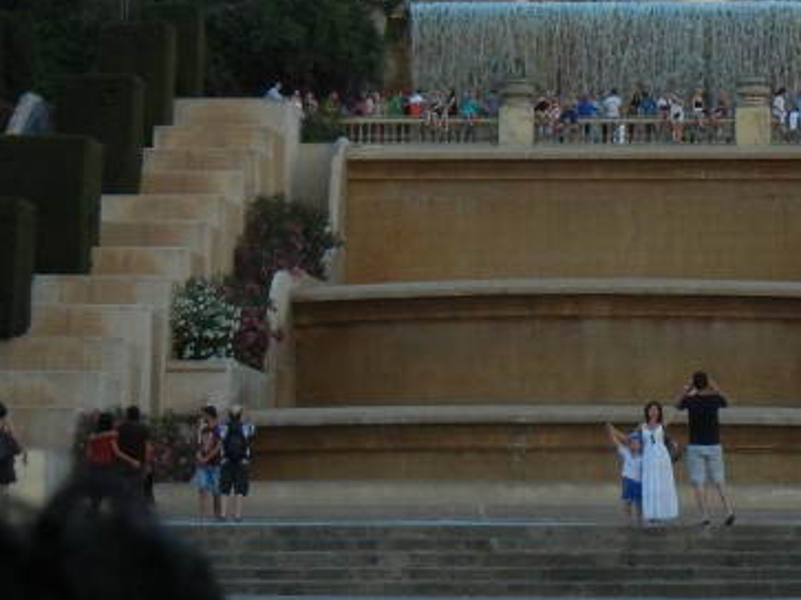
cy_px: -51
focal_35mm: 192
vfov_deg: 7.7
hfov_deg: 10.3
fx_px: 4441
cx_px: 631
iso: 204
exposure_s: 1/50.2
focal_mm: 12.2
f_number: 4.1
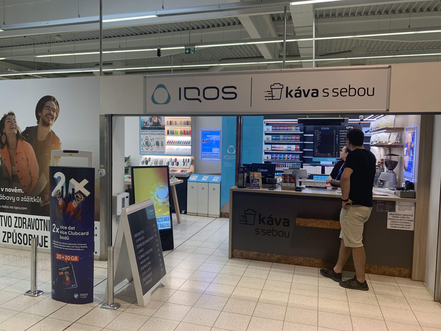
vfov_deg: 53.1
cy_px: 166
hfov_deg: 67.3
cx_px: 220
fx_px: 331
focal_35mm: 26
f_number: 1.8
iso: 80
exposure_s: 1/100
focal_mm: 4.25
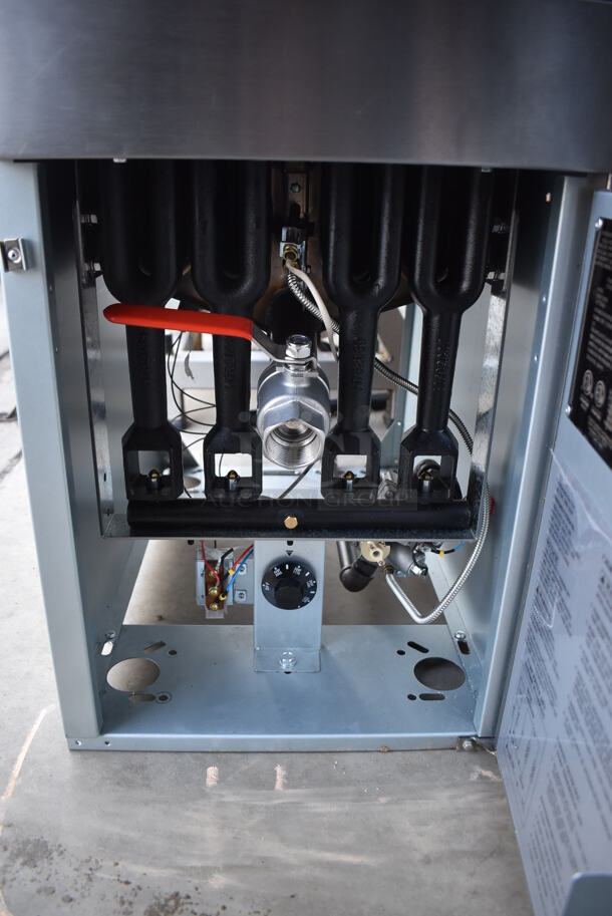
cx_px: 306
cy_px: 458
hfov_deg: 48.0
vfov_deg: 67.3
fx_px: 687
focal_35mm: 27
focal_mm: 18
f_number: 3.5
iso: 800
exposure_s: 1/250
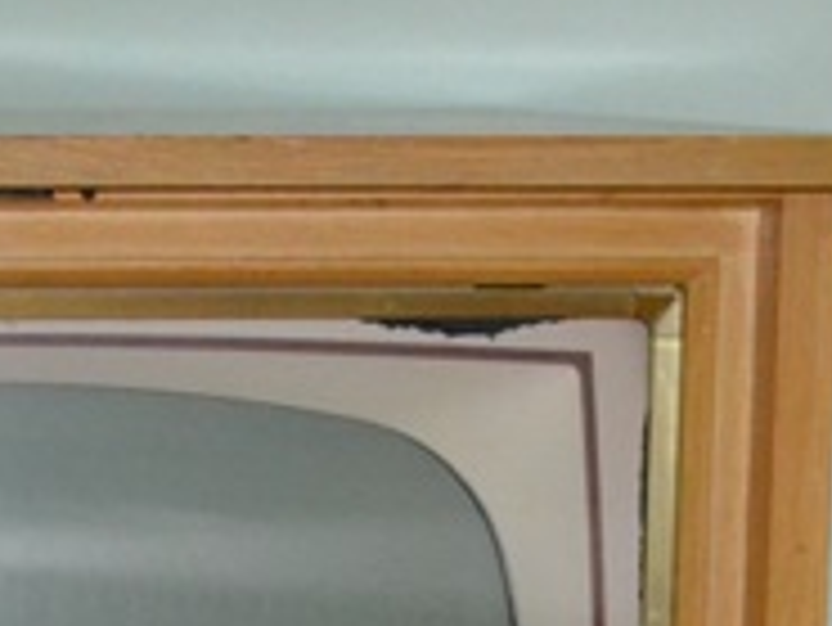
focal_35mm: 203
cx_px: 72
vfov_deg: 7.0
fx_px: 4882
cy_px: 1448
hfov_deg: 9.7
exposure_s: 1/60
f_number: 4.2
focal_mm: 26
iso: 3200
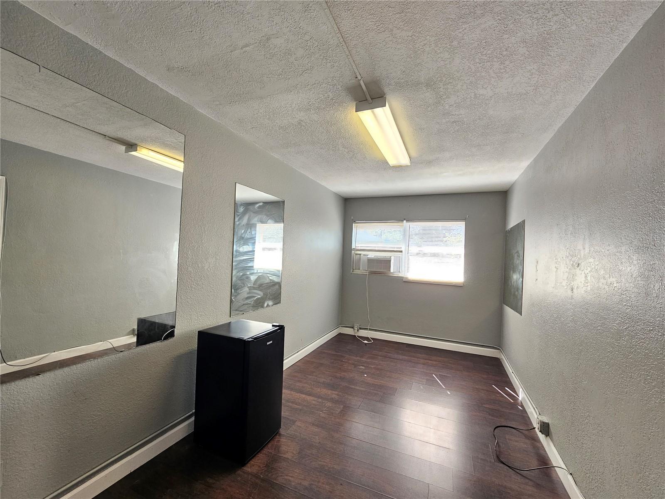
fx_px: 250
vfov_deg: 89.9
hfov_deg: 106.2
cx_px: 332
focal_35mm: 13
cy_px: 250
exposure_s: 1/60
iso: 125
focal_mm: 2.2
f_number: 2.2
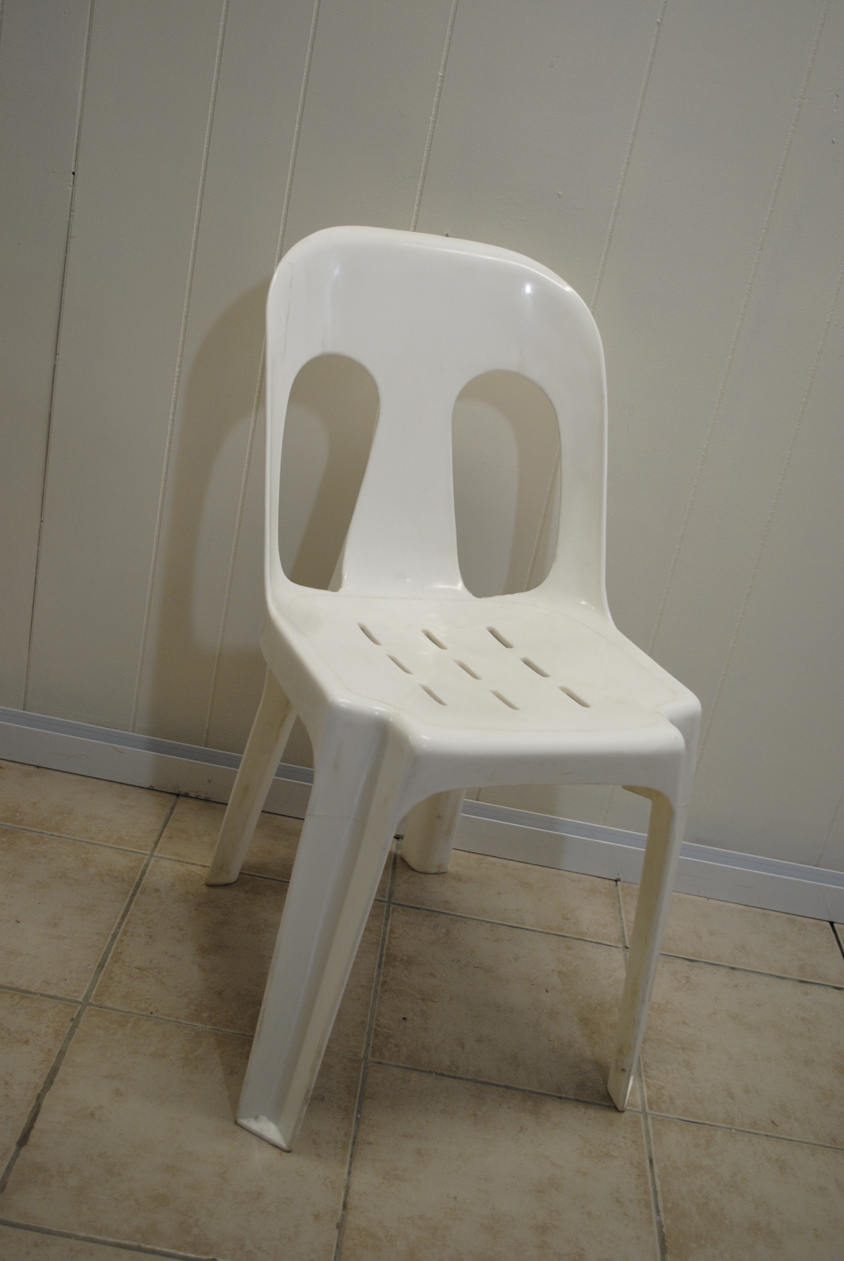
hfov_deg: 34.3
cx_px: 422
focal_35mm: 39
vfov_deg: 49.5
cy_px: 630
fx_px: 1367
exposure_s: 1/50
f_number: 4.2
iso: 400
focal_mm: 26
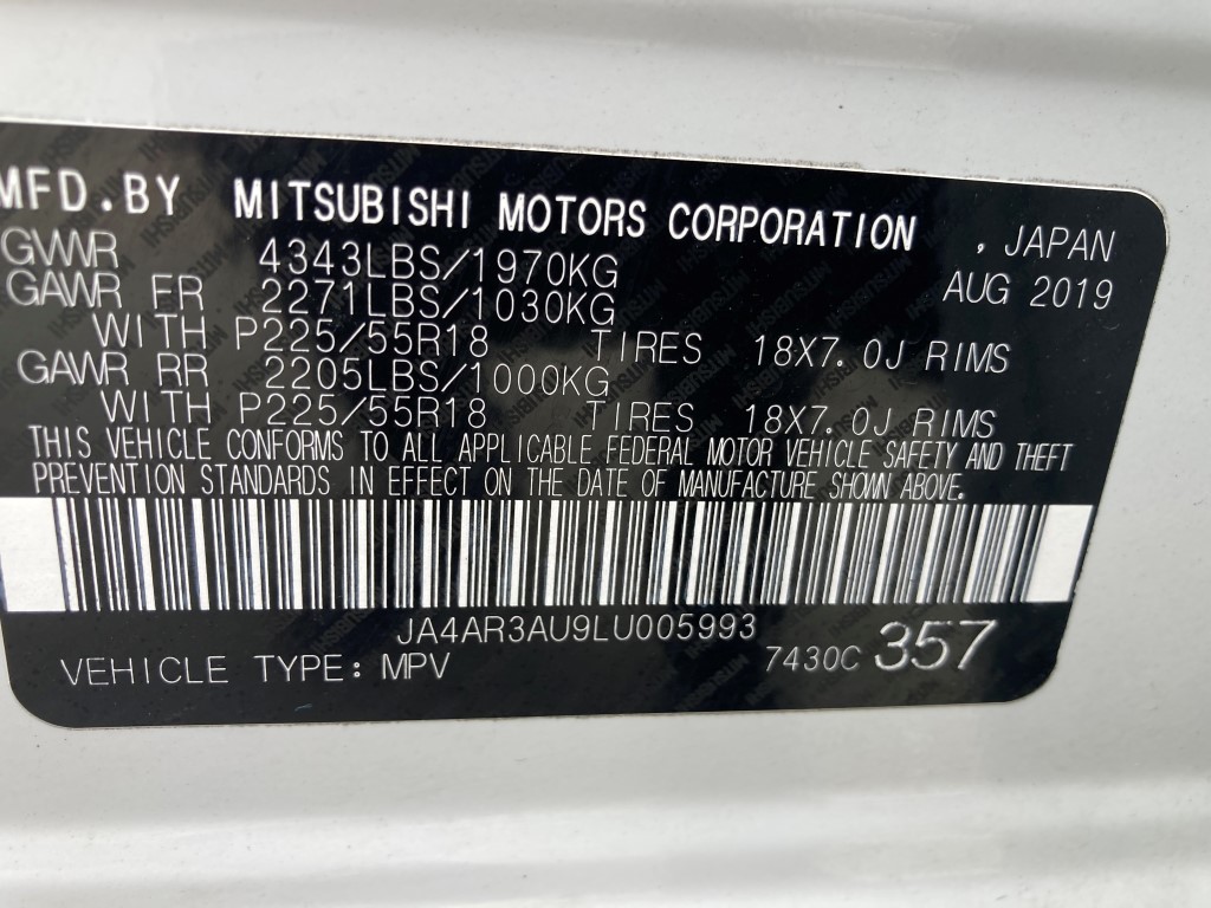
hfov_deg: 63.4
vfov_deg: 49.7
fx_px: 980
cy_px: 454
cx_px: 606
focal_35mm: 28
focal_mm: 3.99
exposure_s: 1/201
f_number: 1.8
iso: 20
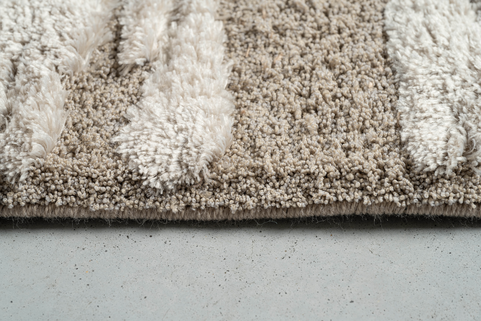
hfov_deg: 22.4
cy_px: 160
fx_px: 1216
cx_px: 240
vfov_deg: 15.0
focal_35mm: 91
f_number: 10
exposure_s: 1/125
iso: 100
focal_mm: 91
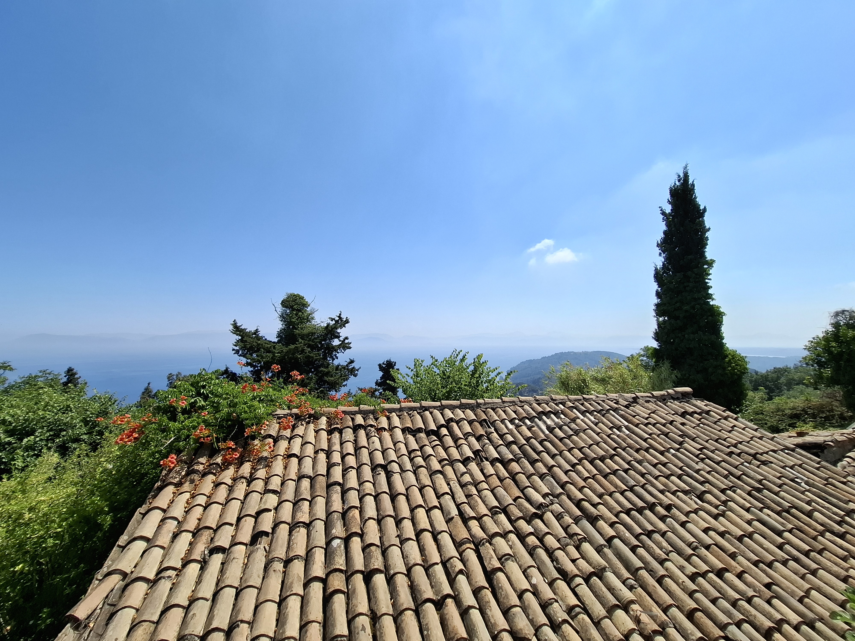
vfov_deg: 89.9
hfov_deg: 106.2
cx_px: 428
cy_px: 320
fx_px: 321
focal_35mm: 13
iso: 40
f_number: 2.2
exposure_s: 1/1431
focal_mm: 1.74
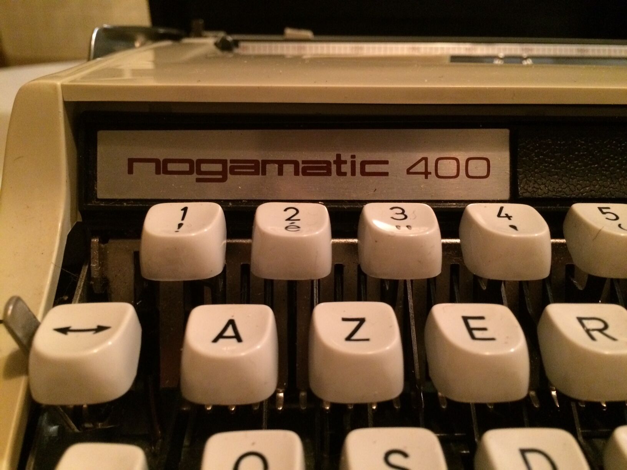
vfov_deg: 48.2
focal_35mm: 29
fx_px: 525
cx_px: 314
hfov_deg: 61.7
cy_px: 235
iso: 400
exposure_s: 1/17
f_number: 2.2
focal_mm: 4.15
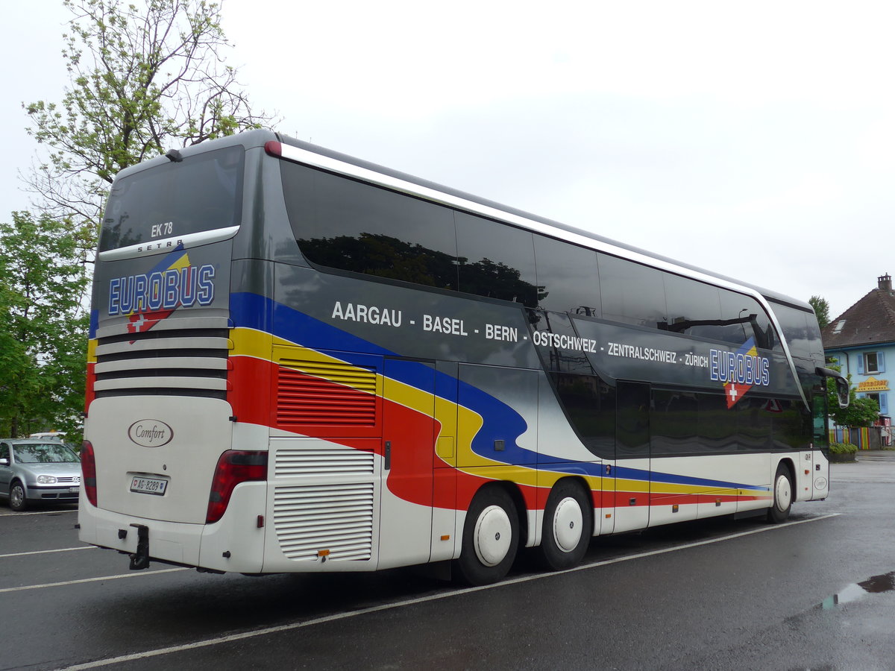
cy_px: 336
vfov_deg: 39.7
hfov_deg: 51.4
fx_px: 931
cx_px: 448
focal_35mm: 36
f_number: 2.8
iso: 80
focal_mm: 7.5
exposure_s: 1/640
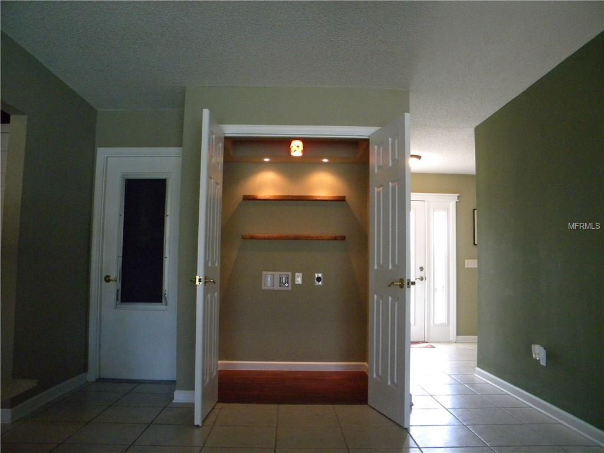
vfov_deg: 49.7
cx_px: 302
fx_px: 489
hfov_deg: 63.4
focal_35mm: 28
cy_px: 226
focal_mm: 5.1
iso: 631
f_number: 3.5
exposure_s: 1/123
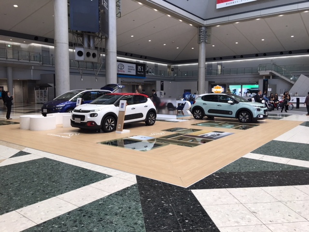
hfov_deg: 61.7
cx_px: 154
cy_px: 116
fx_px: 259
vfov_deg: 48.2
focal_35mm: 29
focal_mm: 4.15
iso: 25
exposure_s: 1/30
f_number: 2.2
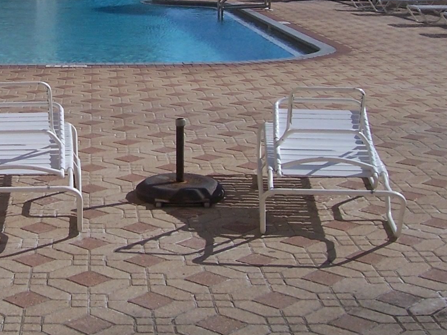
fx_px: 981
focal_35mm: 76
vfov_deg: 19.0
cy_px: 26
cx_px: 40
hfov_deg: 24.9
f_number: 5.6
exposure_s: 1/1000
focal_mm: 5.6
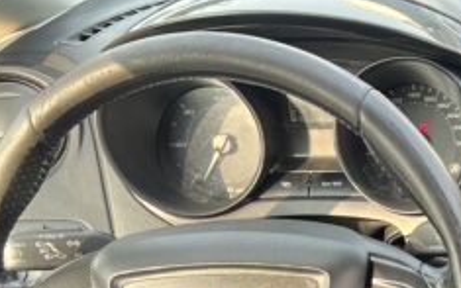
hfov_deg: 19.4
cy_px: 519
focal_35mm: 94
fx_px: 1181
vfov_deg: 12.7
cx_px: 679
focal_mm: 5.7
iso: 64
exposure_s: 1/121
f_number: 1.5
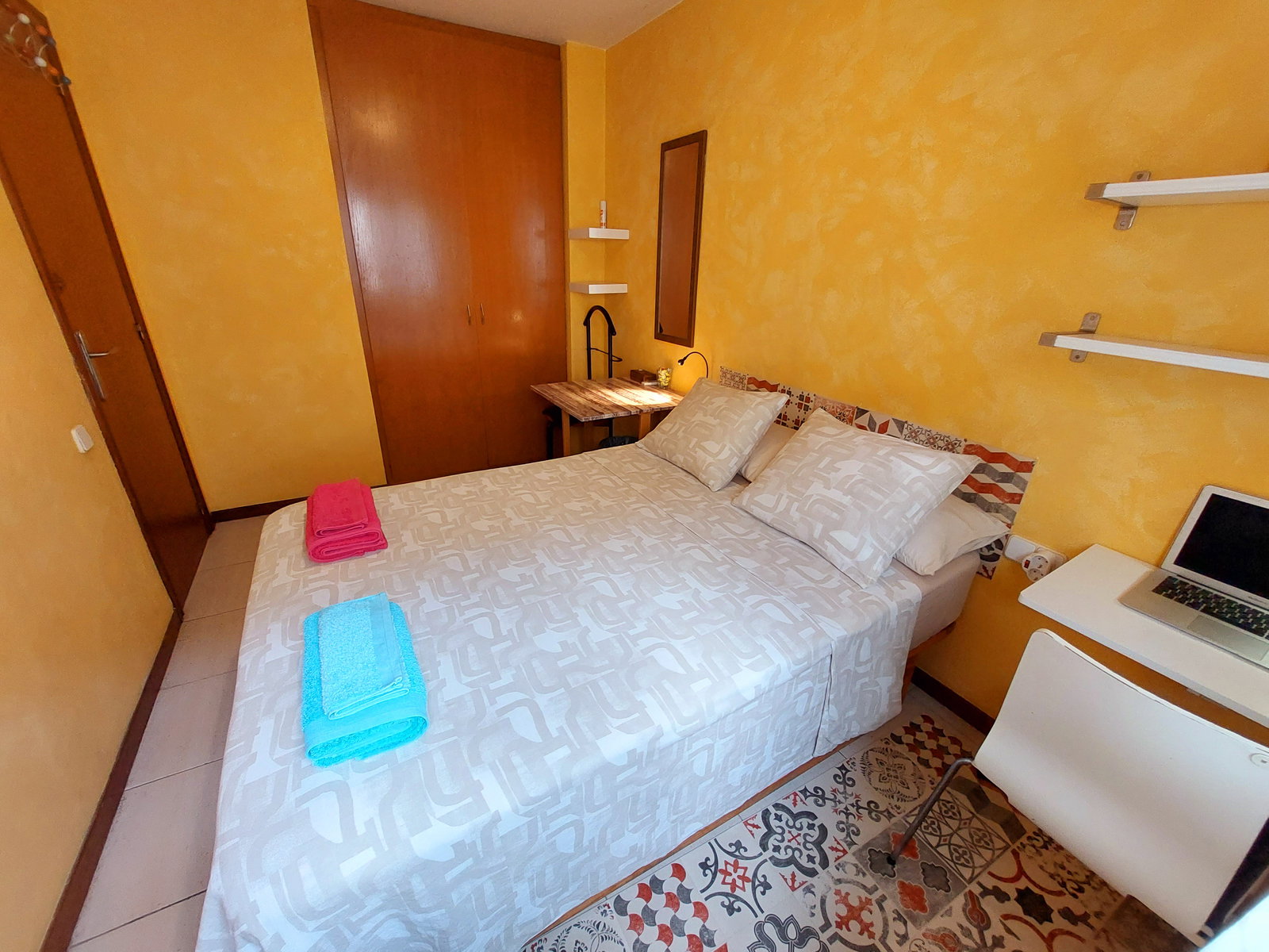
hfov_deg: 106.2
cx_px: 634
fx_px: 477
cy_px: 476
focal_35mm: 13
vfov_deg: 89.9
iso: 250
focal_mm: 1.74
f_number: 2.2
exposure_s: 1/33
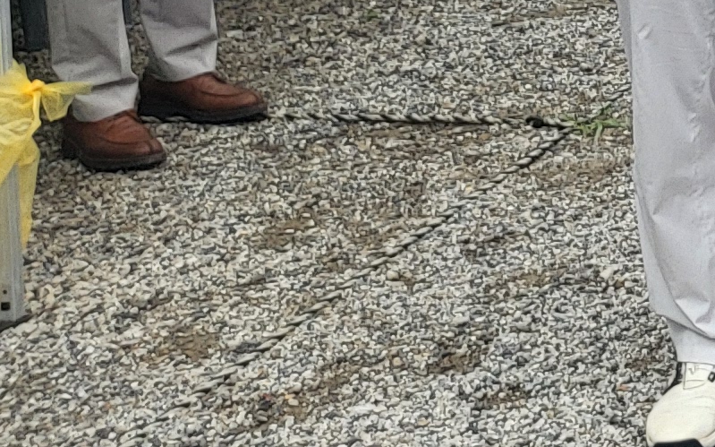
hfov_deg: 12.1
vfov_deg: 9.0
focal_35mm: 138
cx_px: 1732
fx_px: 2689
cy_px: -439
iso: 50
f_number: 1.8
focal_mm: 4.25
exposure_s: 1/750
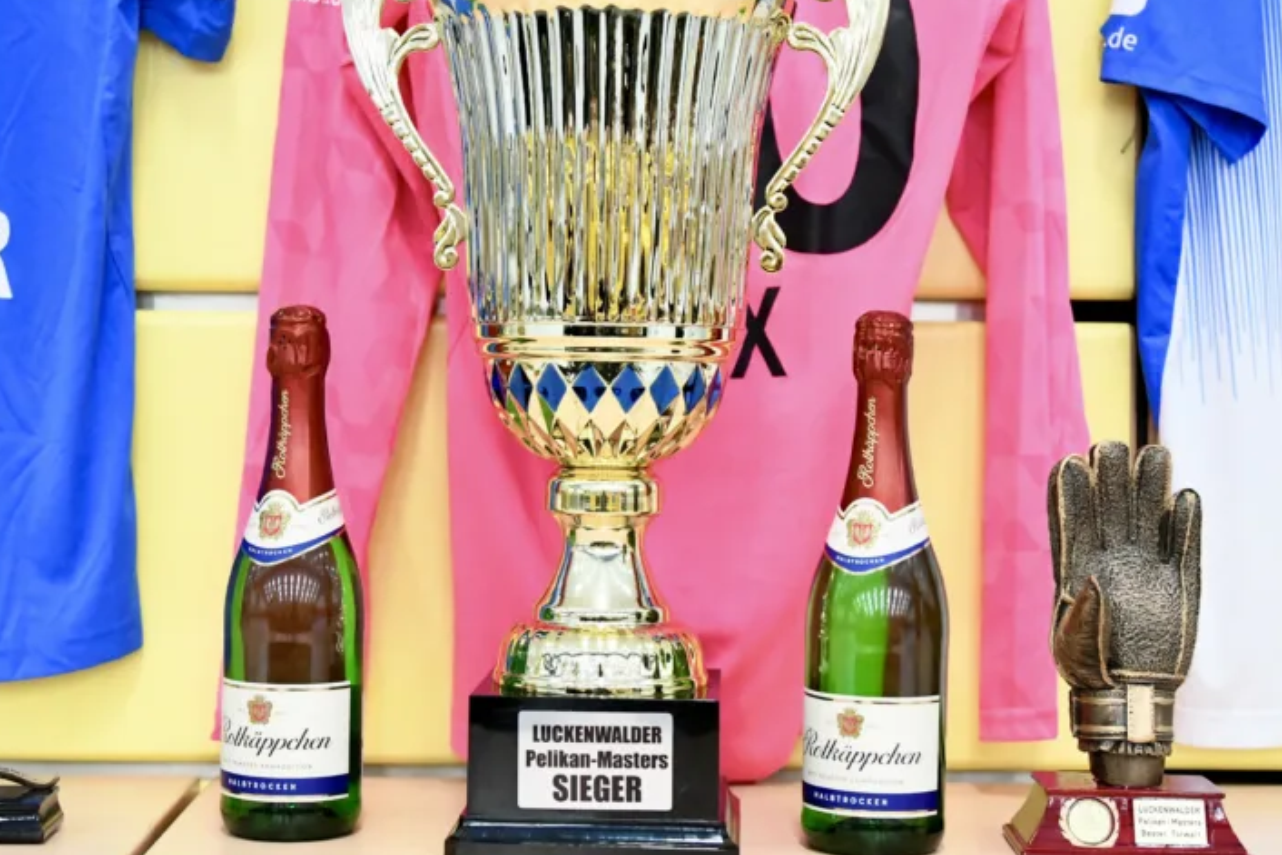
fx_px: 2066
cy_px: 280
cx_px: 561
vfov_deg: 23.3
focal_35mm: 58
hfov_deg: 34.4
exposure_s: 1/500
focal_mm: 40
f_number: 3.2
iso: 12800
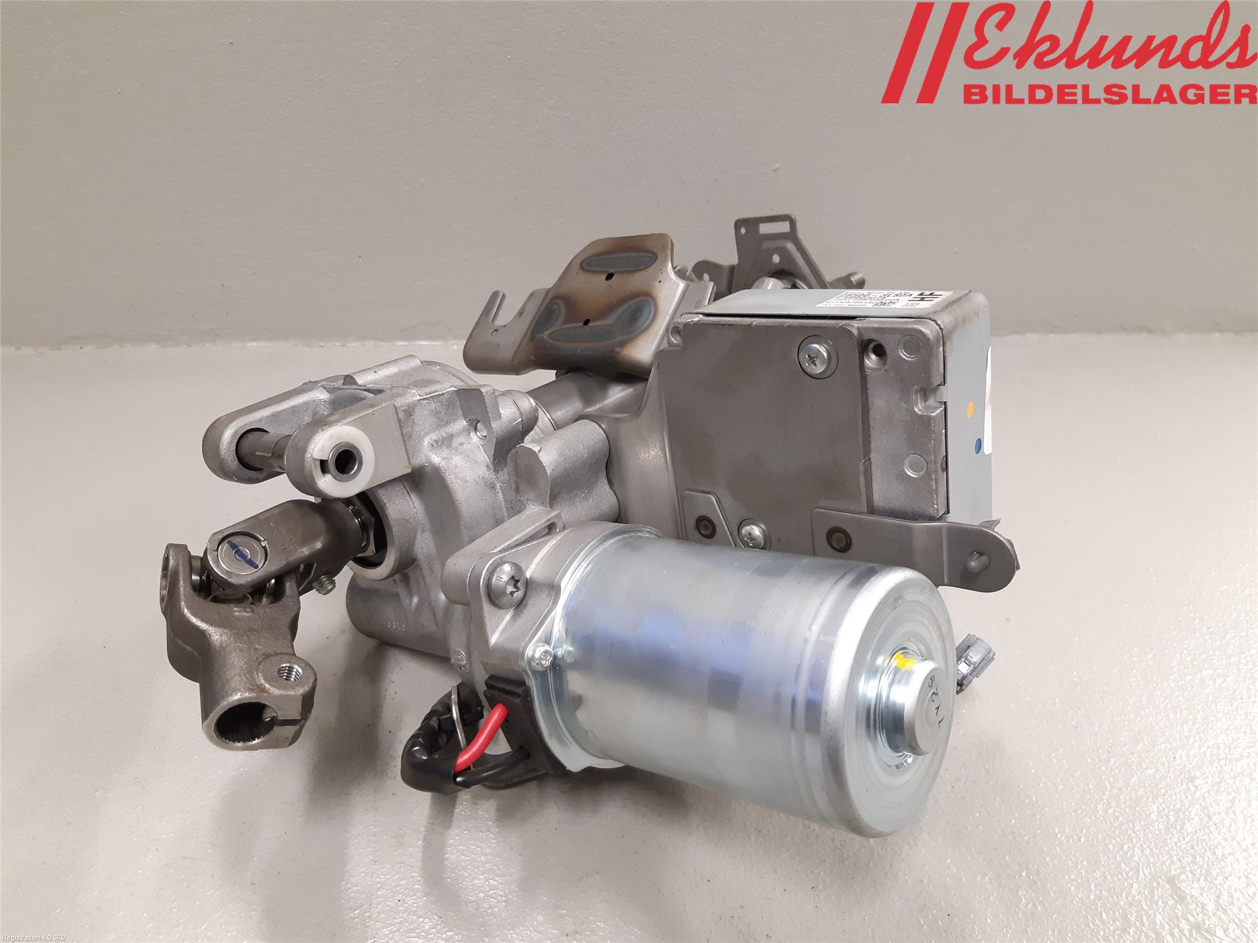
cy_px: 472
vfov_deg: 53.1
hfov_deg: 67.3
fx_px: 945
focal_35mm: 26
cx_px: 629
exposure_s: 1/50
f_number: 1.7
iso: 250
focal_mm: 3.93
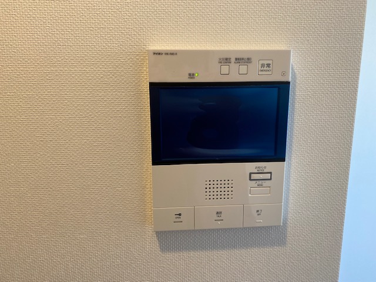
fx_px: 282
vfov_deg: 53.1
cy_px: 141
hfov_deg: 67.3
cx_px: 188
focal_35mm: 26
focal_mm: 4.25
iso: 100
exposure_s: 1/100
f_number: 1.8
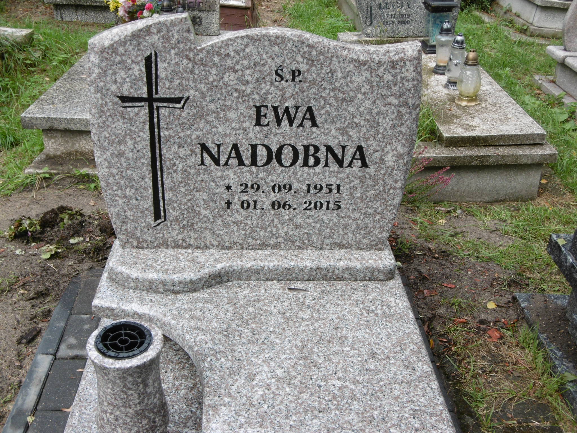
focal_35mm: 43
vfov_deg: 33.6
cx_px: 288
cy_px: 216
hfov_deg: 43.9
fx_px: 717
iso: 100
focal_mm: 7.7
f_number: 3.8
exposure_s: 1/250
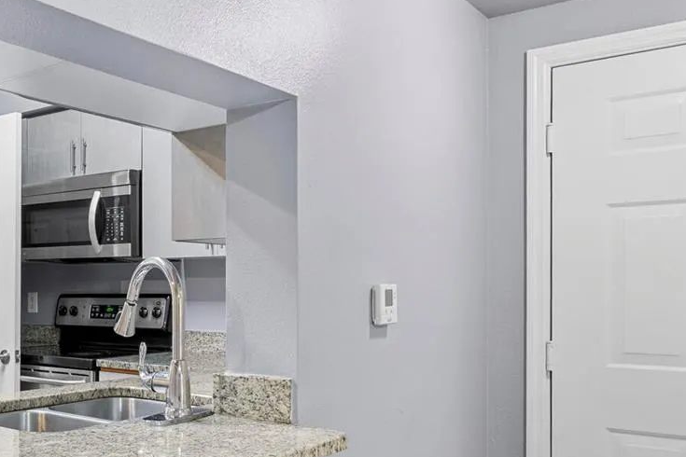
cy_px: 272
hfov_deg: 44.6
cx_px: 56
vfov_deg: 34.1
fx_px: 743
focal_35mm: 39
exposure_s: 1/2
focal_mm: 14
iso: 400
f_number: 8
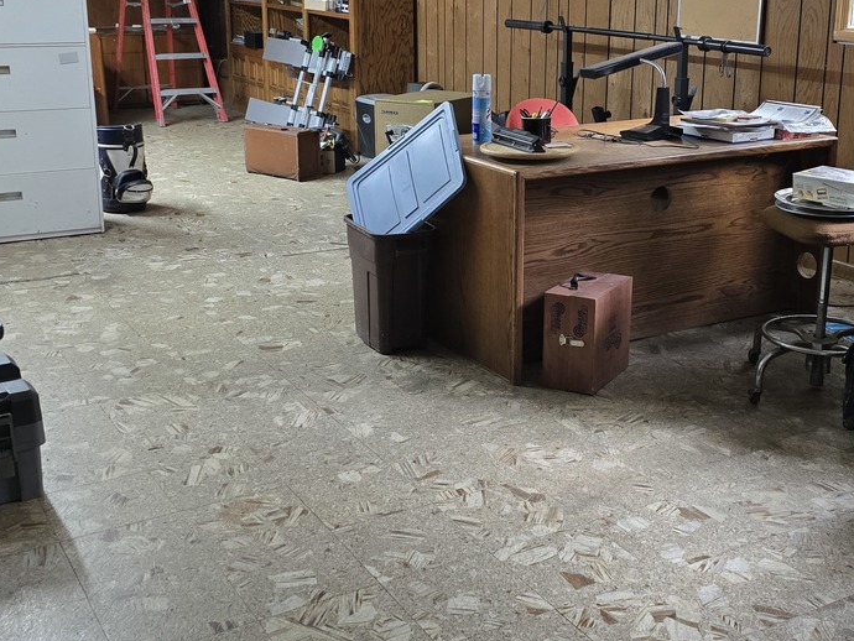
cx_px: 509
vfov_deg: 30.2
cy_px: 245
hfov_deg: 39.5
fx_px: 1185
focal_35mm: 48
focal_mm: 6.3
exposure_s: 1/60
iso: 320
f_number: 1.7
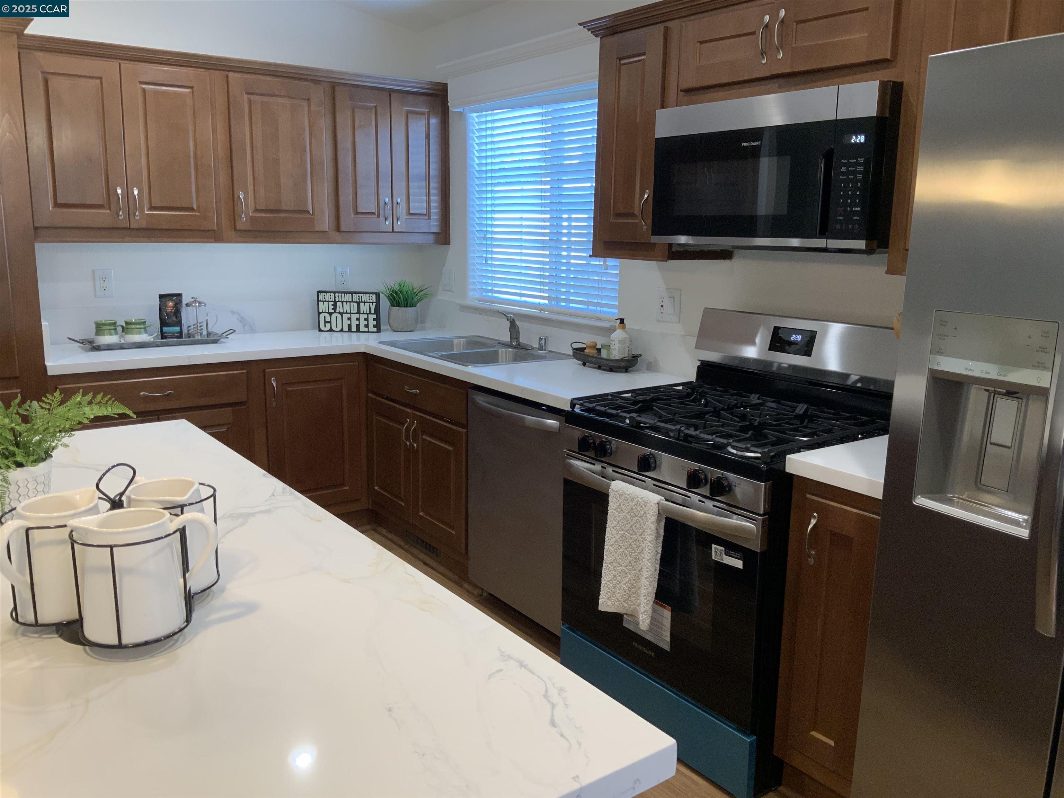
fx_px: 891
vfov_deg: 48.2
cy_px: 399
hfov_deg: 61.7
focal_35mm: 29
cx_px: 532
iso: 80
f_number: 1.8
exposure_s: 1/60
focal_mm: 3
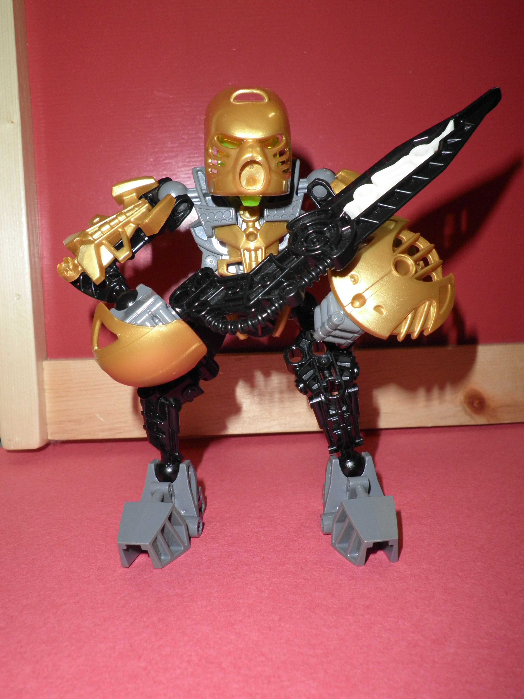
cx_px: 262
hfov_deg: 44.2
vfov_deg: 56.8
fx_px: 646
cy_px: 350
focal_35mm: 32
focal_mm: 5.9
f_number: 3.7
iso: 160
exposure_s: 1/50
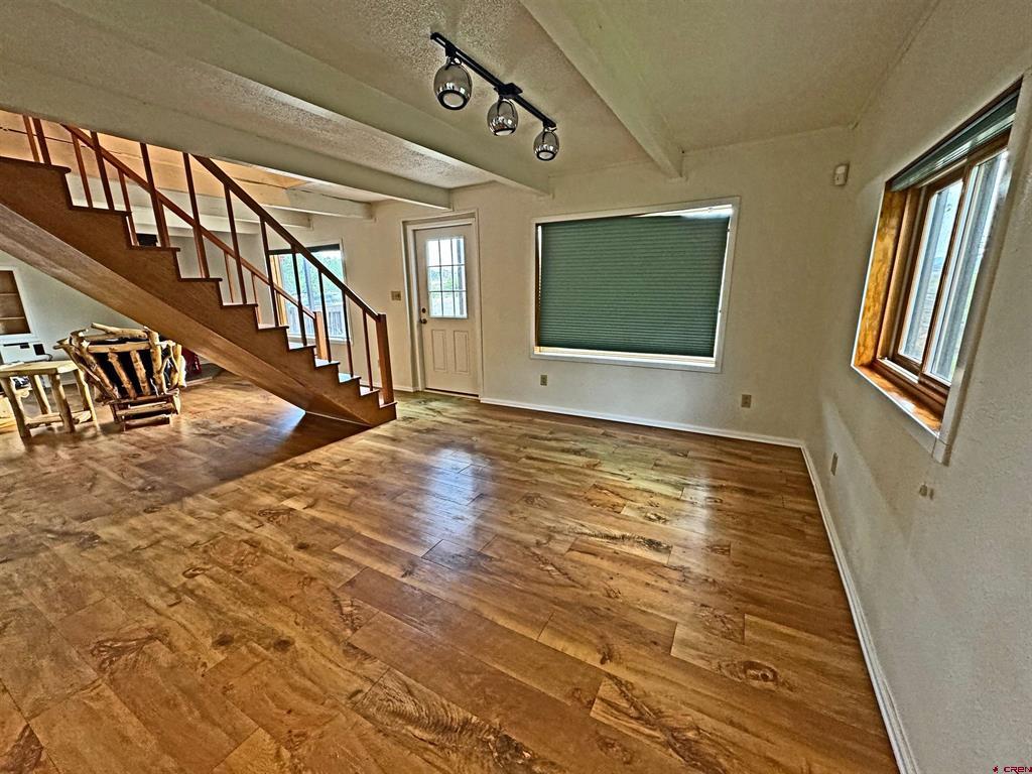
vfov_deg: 85.7
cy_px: 387
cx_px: 516
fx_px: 417
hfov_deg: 102.1
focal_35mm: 14
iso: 200
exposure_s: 1/60
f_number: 2.2
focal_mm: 2.22
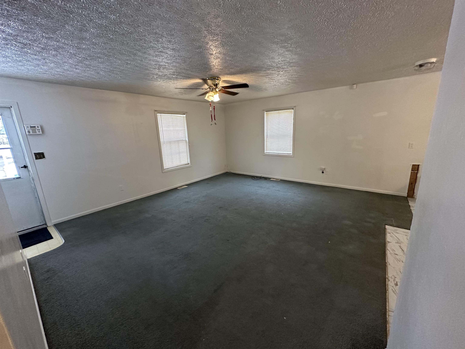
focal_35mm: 14
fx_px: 188
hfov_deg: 102.1
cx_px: 232
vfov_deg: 85.7
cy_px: 174
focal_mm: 2.22
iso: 400
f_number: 2.2
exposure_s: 1/60
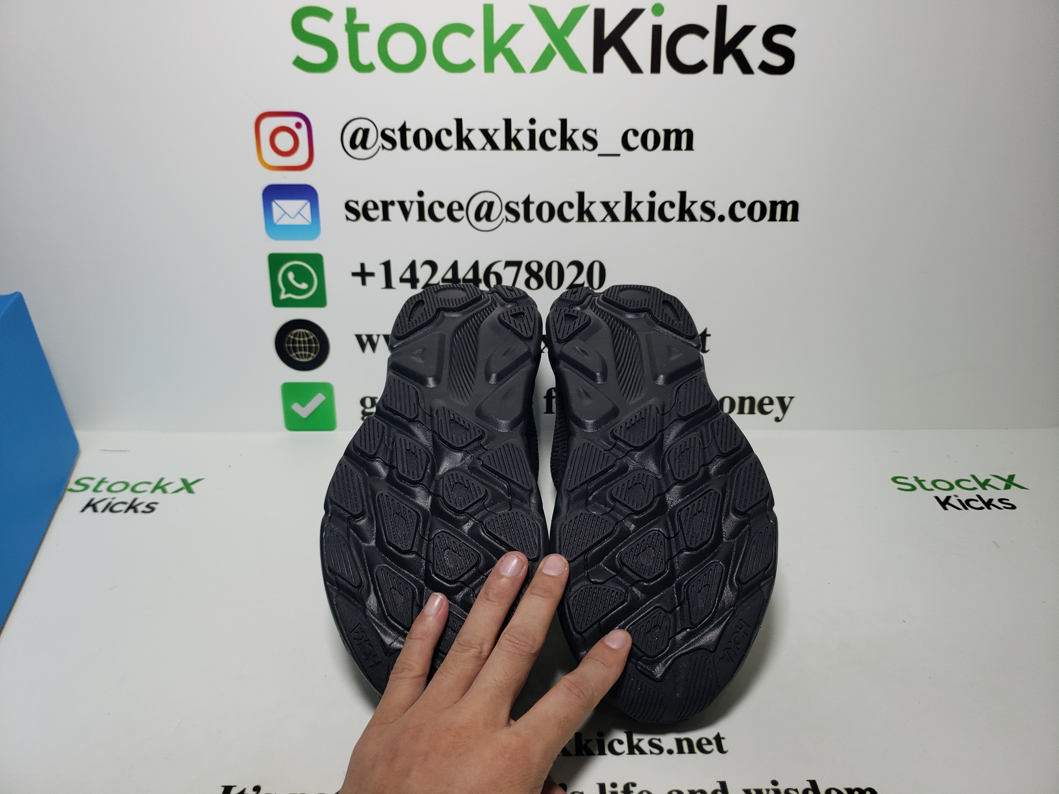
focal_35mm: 26
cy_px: 397
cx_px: 530
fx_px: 795
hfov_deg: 67.3
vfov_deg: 53.1
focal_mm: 4.3
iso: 50
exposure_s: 1/433
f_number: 1.5
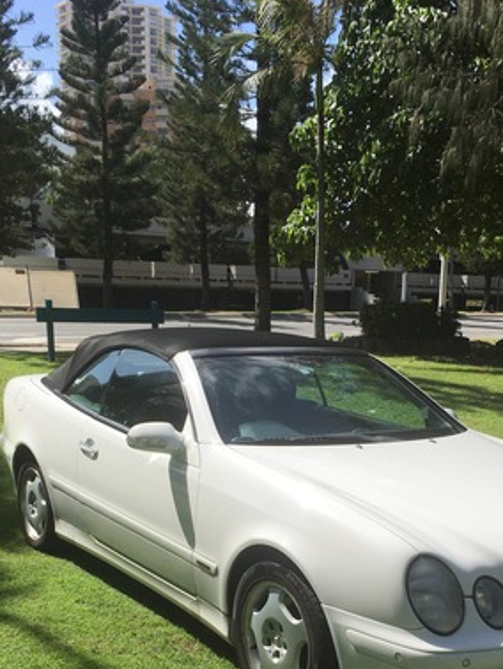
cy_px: 519
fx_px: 890
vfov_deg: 39.8
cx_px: 269
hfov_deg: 31.5
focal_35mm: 46
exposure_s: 1/1748
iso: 25
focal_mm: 4.15
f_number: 2.2
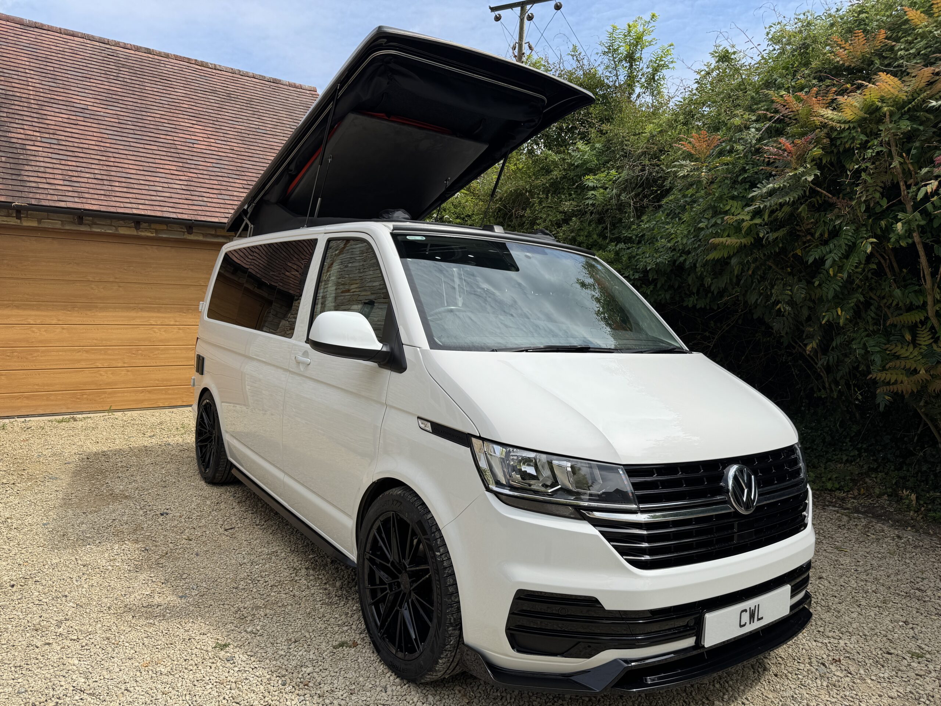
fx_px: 652
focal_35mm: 24
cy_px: 353
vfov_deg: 56.8
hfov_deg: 71.6
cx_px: 470
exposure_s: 1/4608
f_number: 1.78
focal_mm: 6.76
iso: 80
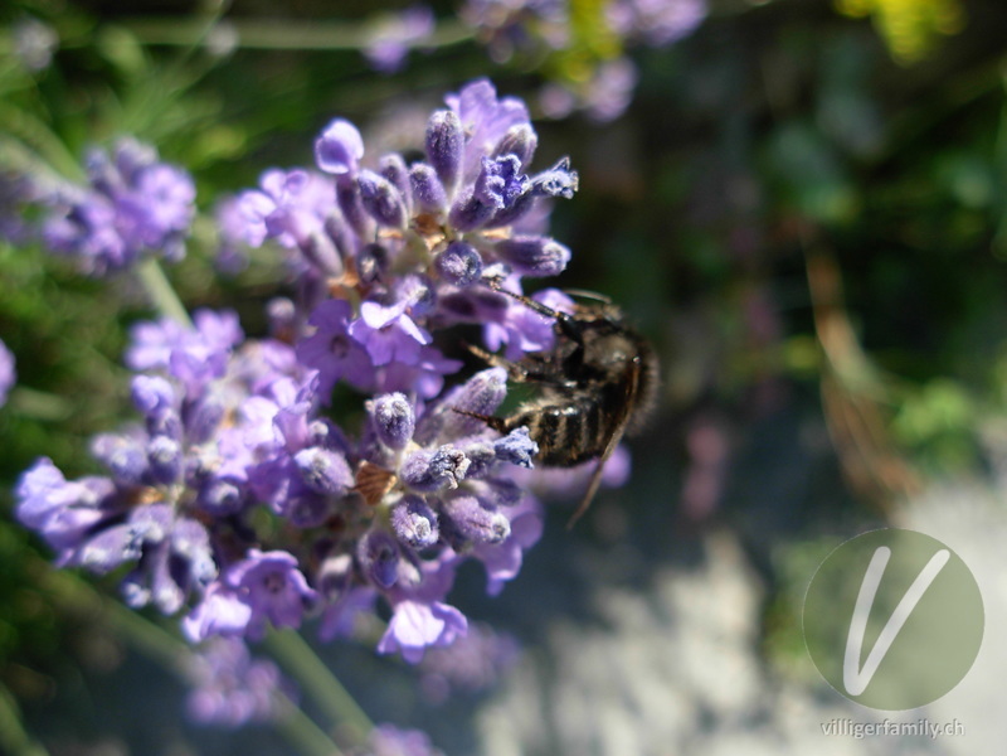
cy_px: 378
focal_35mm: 38
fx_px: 1105
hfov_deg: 49.0
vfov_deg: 37.7
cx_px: 504
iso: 79
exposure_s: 1/497
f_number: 2.9
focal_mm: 6.3
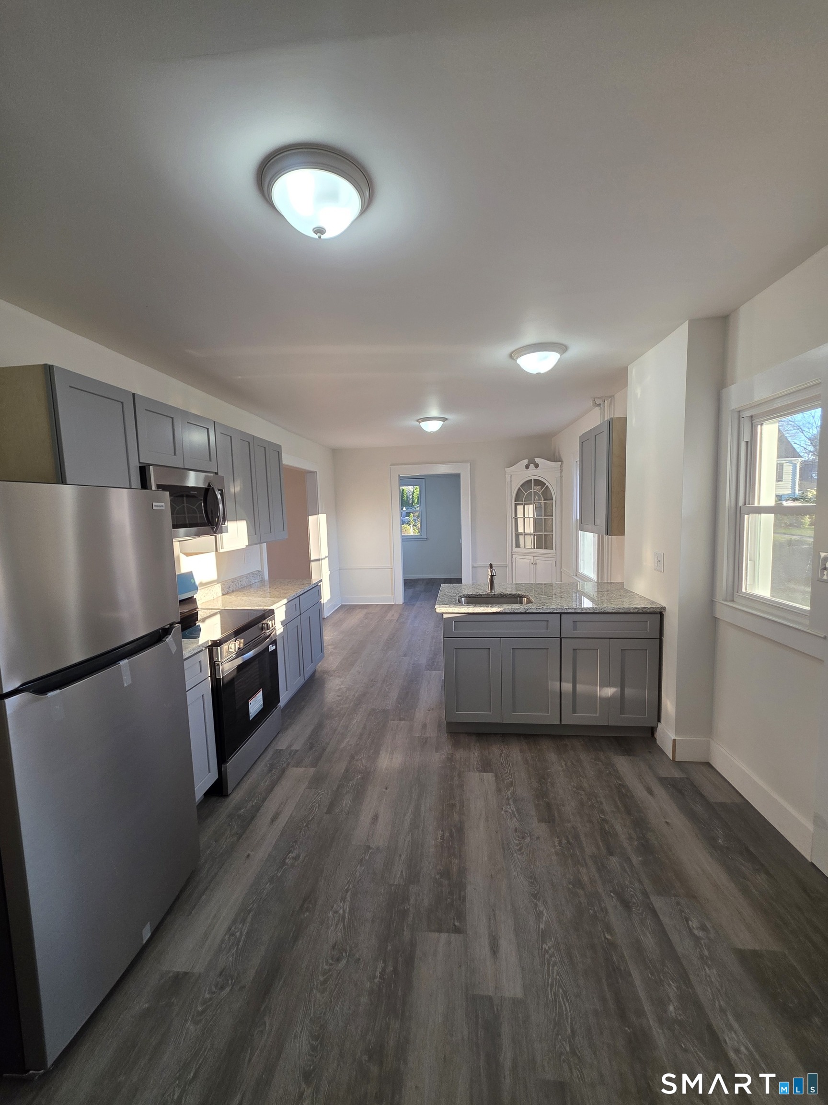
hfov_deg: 89.9
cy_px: 552
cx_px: 414
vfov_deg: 106.2
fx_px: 415
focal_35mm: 13
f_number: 1.9
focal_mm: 2.2
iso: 100
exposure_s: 1/120
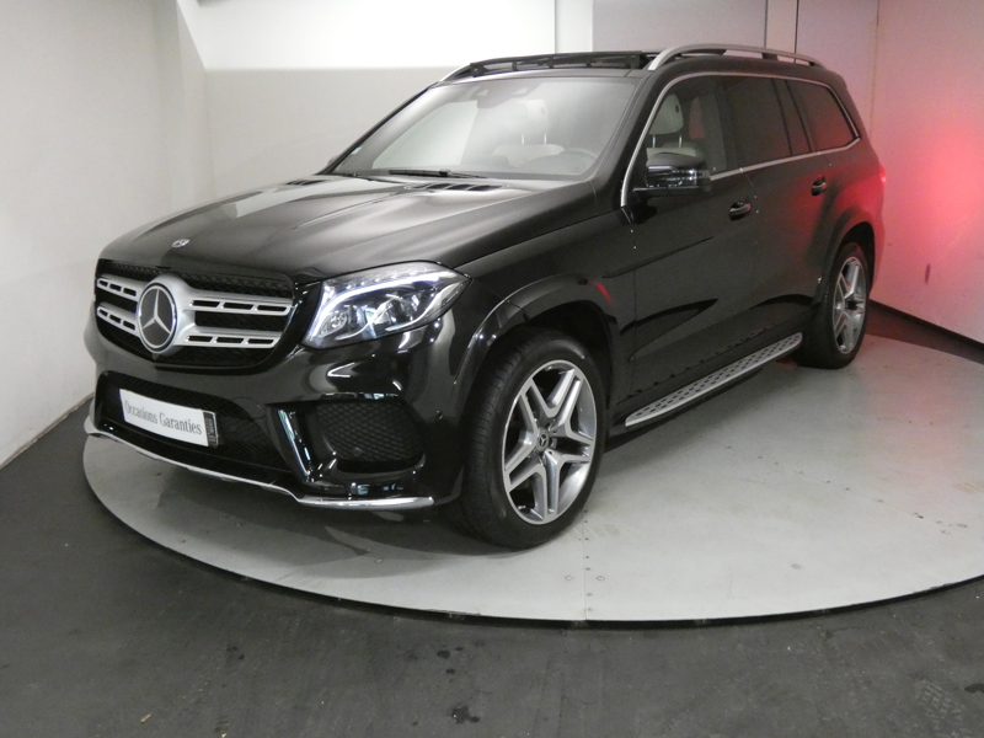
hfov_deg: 55.4
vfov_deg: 42.9
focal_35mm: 33
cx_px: 492
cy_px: 369
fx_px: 938
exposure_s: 1/80
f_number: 3.4
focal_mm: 6
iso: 1600
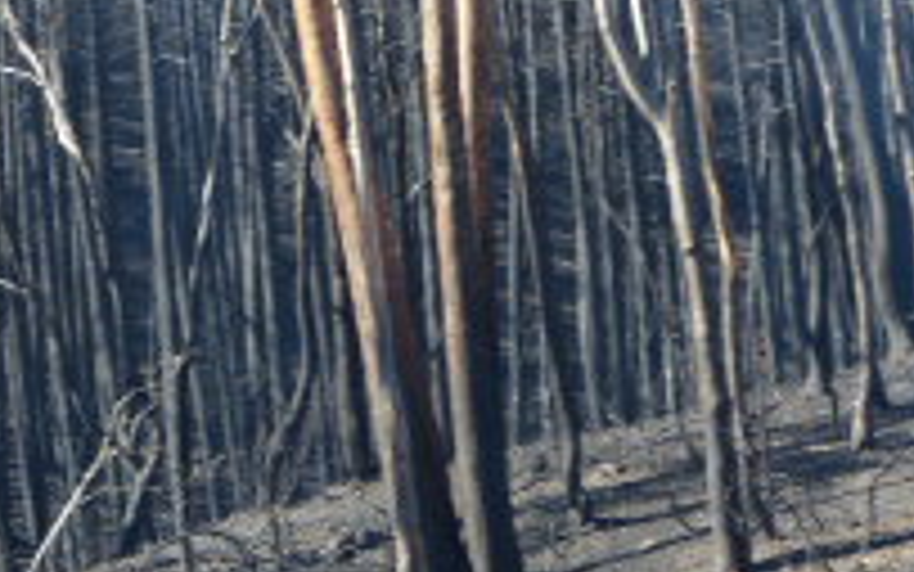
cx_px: 729
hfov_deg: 4.8
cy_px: -347
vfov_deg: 3.0
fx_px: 10839
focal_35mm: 435
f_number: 4
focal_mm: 23.5
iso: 100
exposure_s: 1/200
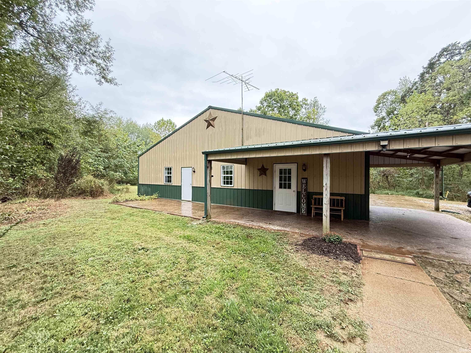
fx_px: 190
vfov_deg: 85.7
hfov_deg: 102.1
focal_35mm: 14
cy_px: 176
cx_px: 236
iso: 200
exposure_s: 1/99
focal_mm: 2.22
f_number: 2.2
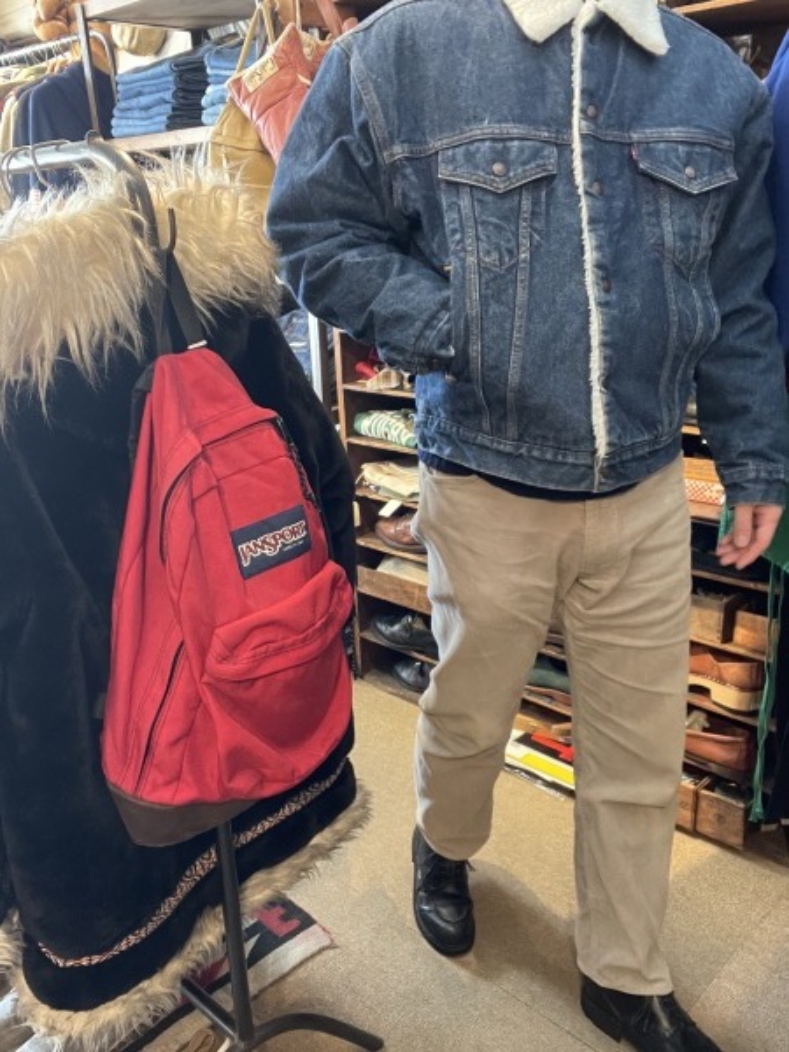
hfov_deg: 46.8
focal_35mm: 30
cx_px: 394
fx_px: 912
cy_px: 526
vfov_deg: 60.0
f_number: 2.2
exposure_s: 1/25
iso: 400
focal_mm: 2.71
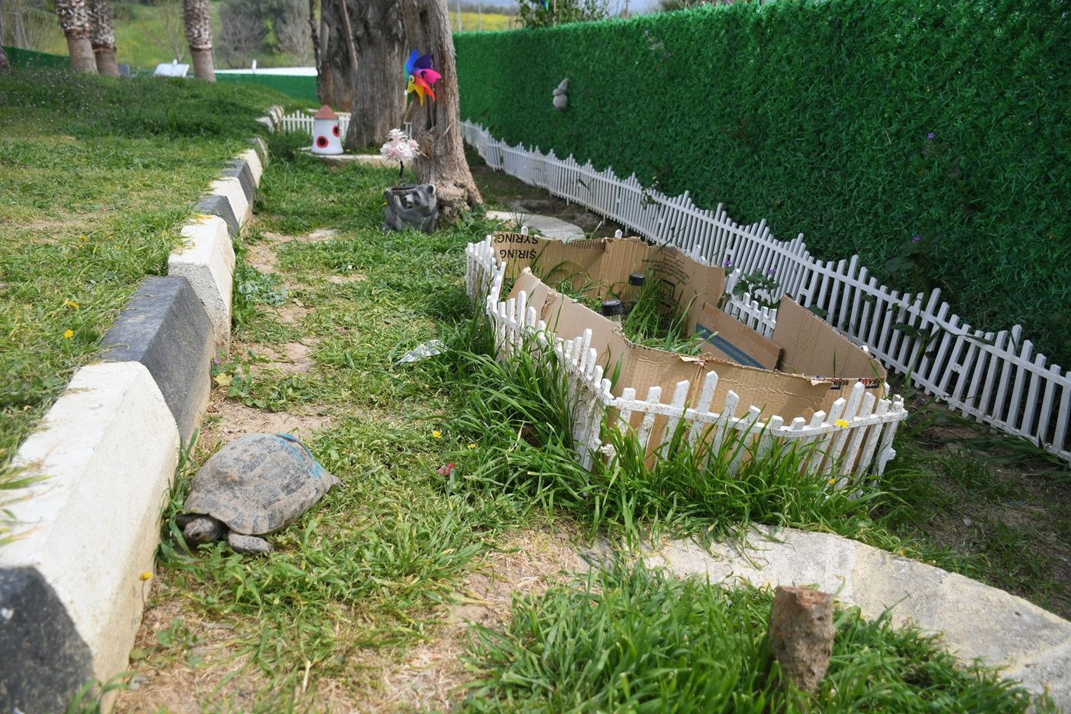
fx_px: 803
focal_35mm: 27
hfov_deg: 67.4
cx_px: 536
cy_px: 357
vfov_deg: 47.9
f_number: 3.5
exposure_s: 1/800
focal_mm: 18
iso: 100
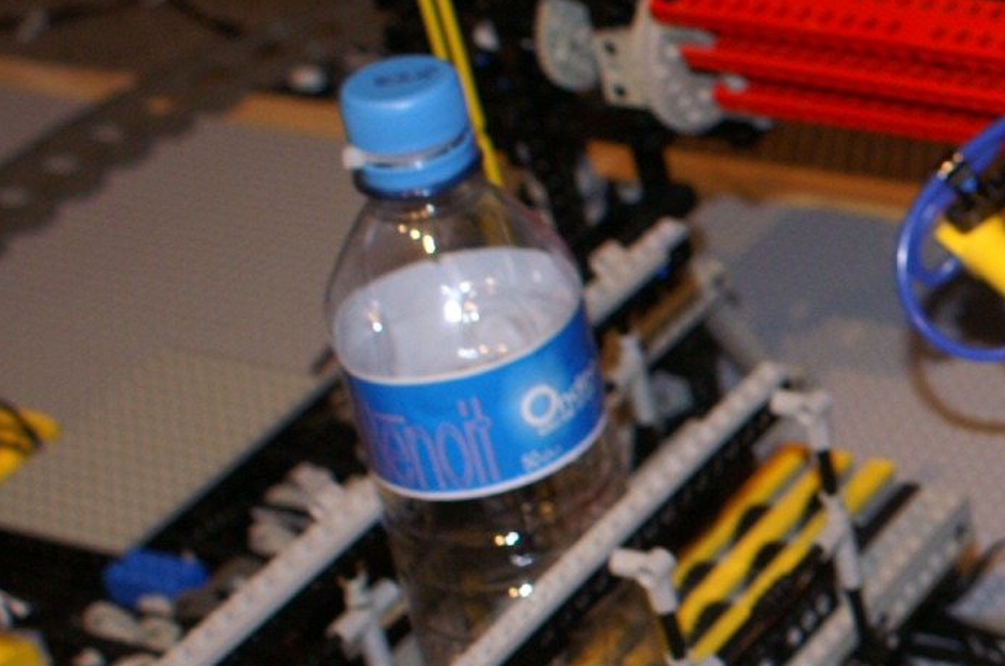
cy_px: 476
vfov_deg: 13.9
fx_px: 2731
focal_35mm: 98
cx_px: 1430
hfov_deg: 18.8
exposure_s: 1/60
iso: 400
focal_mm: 20
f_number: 4
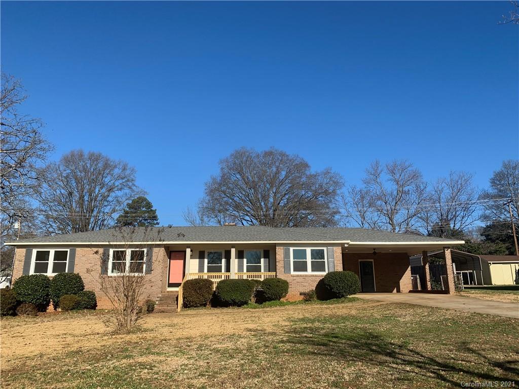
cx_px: 260
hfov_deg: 67.3
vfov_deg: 53.1
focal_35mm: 26
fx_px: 390
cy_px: 194
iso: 25
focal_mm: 4.25
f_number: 1.8
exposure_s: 1/2114
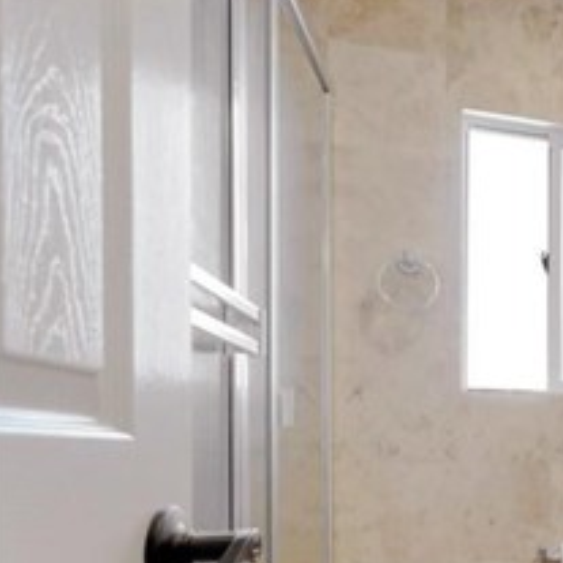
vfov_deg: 38.1
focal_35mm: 42
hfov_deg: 27.1
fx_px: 773
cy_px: 473
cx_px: 859
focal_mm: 16
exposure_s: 1/3
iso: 200
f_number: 5.6
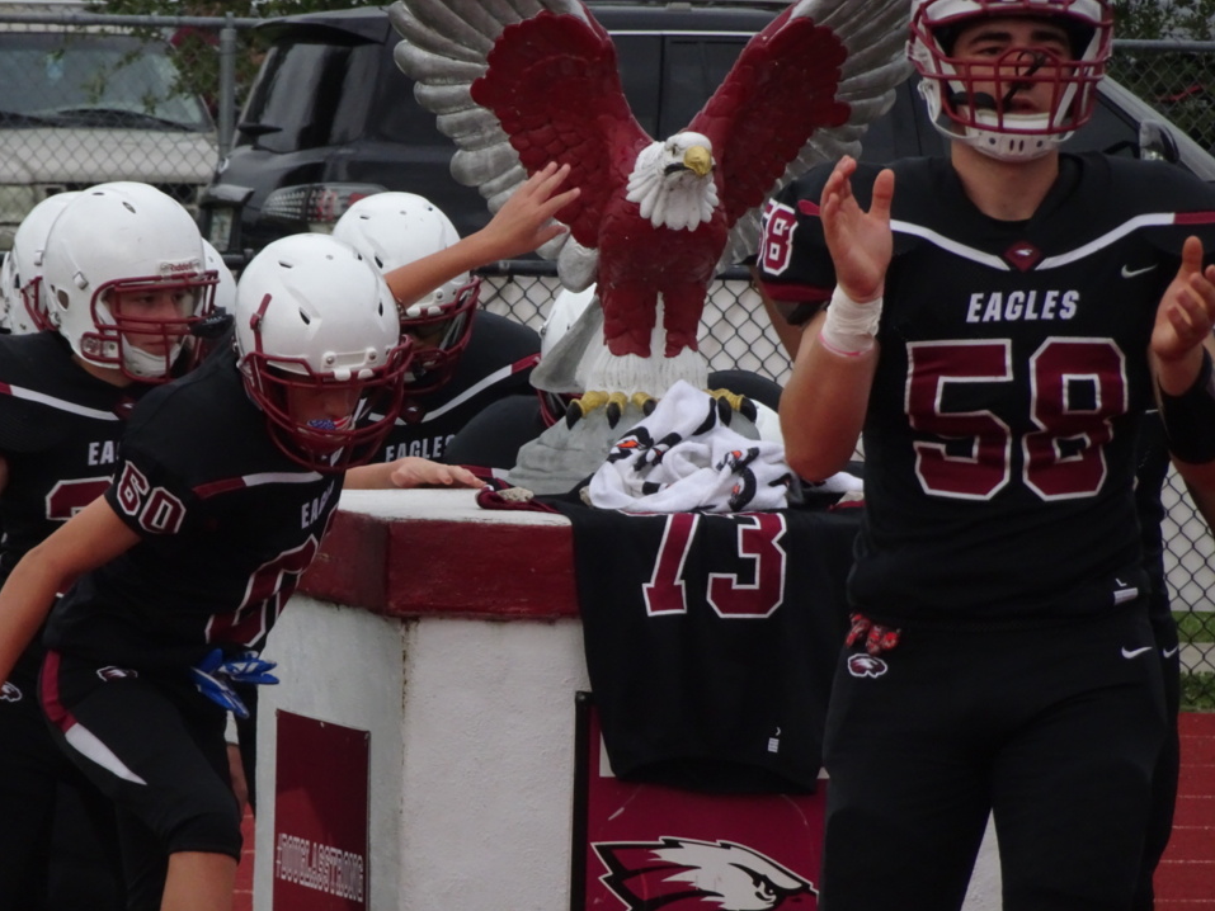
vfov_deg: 4.3
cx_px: 607
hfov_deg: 5.7
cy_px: 456
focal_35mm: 345
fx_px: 12111
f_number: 6.3
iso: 400
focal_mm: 58.82
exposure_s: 1/500
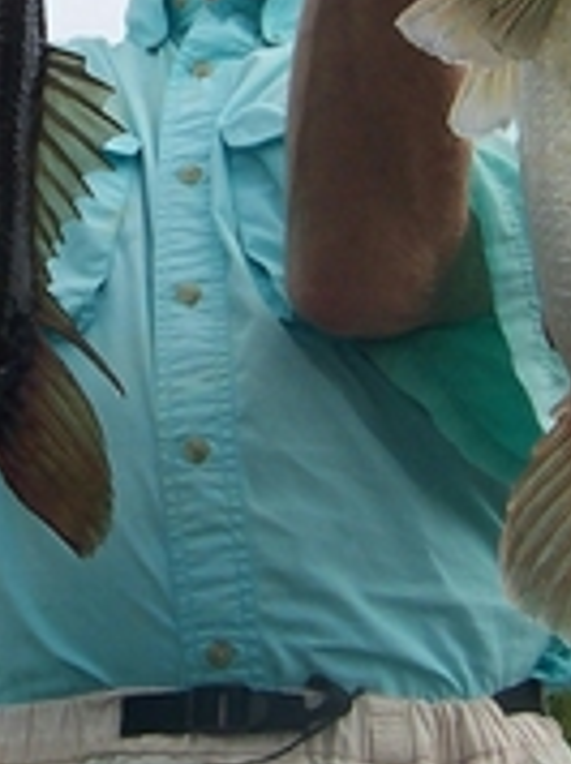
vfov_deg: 17.5
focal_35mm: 111
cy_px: 114
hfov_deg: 13.3
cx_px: 125
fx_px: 2447
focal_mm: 5.6
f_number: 5.6
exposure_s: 1/500
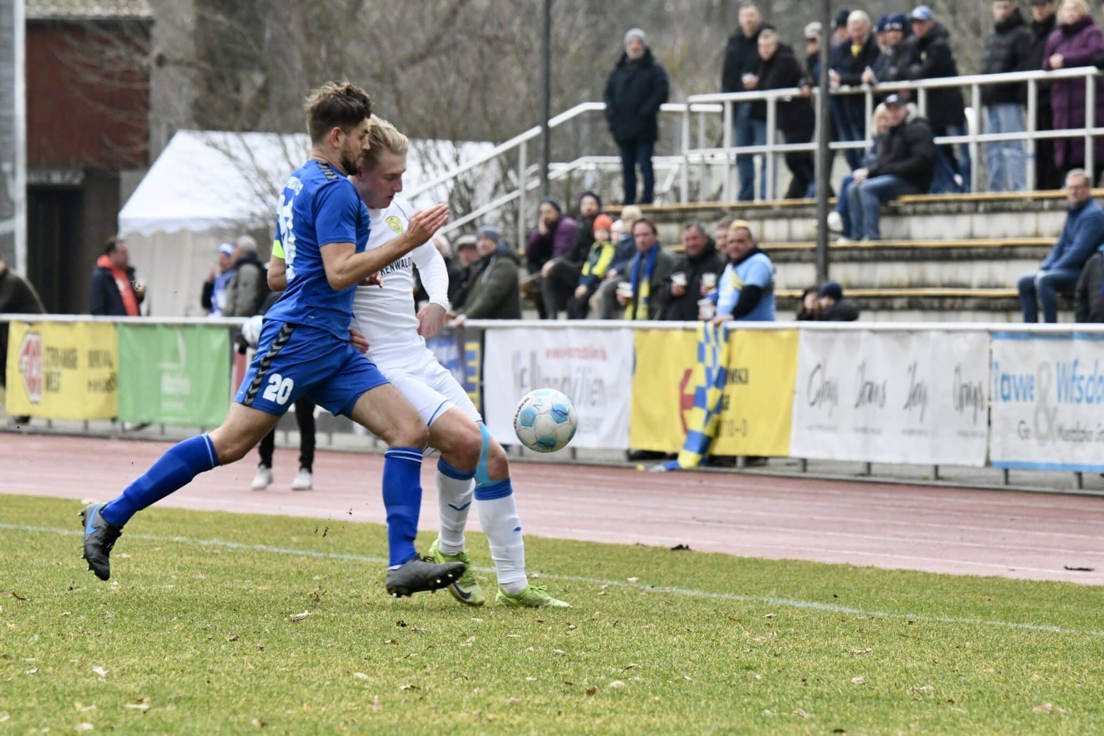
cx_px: 552
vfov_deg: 5.1
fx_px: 8279
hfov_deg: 7.6
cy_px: 368
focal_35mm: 270
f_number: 9
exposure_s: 1/1250
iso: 3200
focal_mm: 270
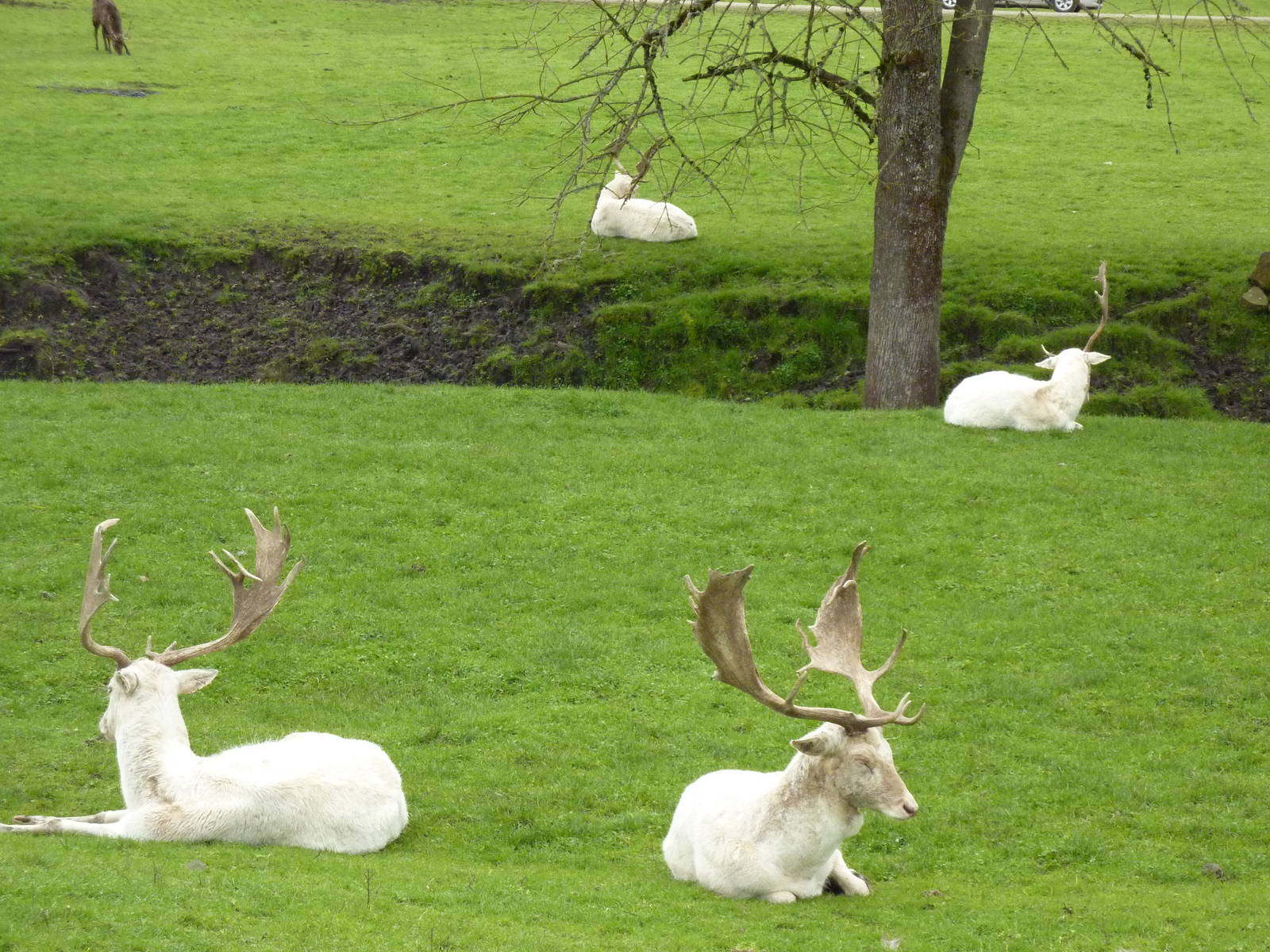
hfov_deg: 18.9
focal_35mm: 104
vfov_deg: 14.2
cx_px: 635
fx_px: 3816
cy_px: 476
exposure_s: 1/500
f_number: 4.3
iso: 320
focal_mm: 17
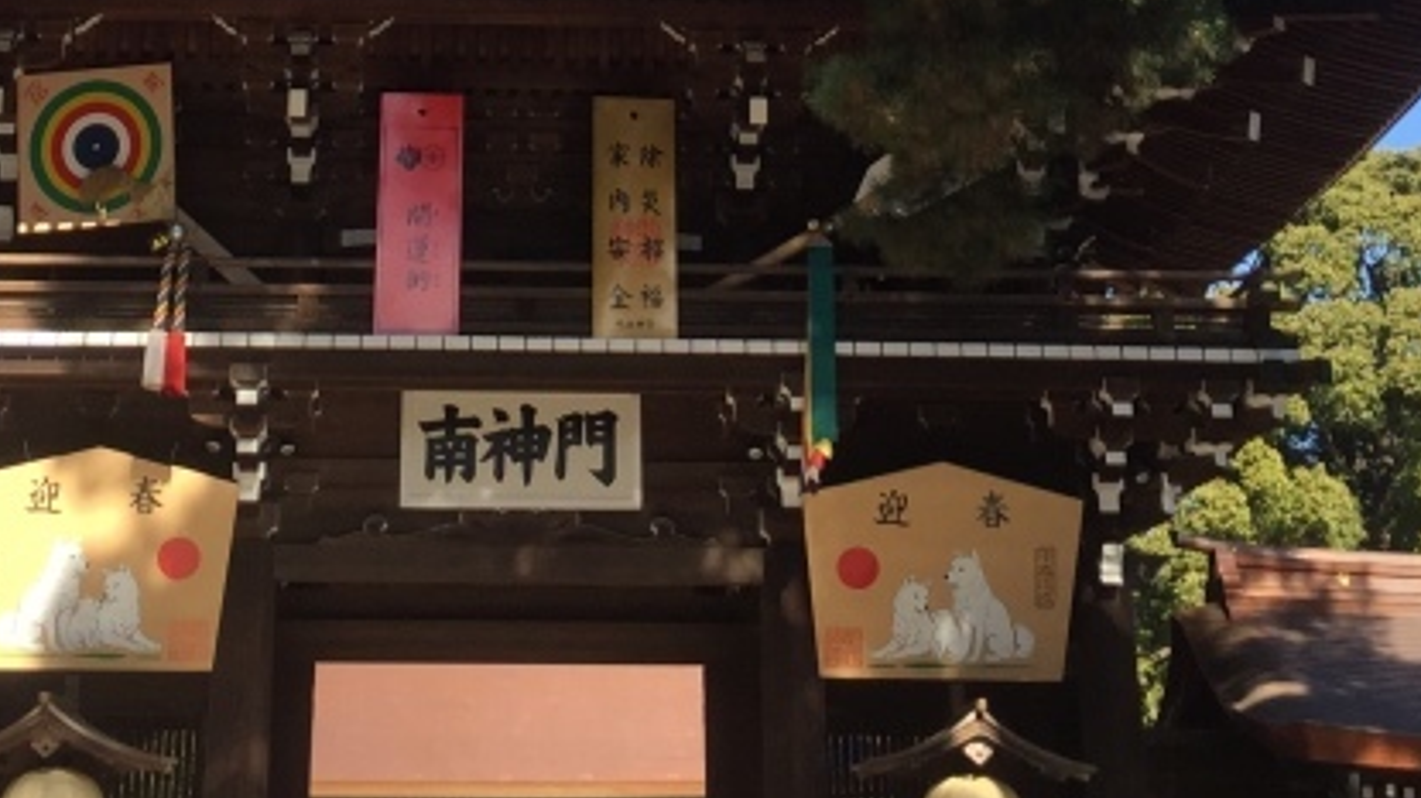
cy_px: -432
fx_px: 2938
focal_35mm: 78
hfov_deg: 27.1
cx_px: 558
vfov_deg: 14.4
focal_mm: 4.15
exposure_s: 1/1014
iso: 32
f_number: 2.2
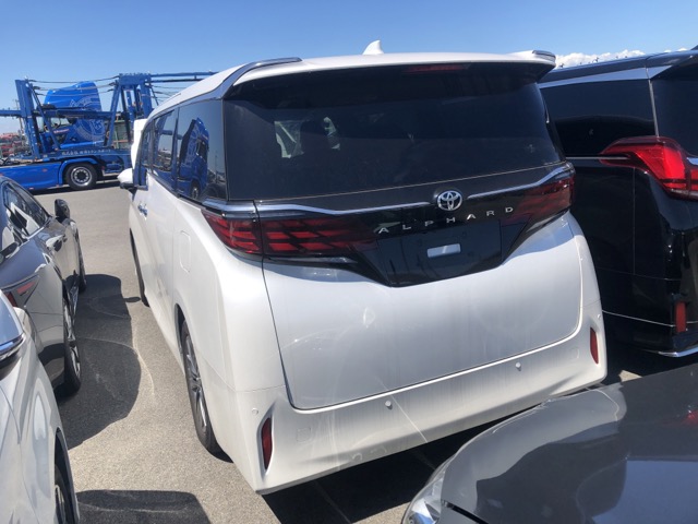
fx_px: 565
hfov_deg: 63.4
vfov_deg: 49.7
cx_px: 349
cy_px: 262
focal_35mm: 28
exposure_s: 1/1845
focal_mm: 3.99
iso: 20
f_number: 1.8
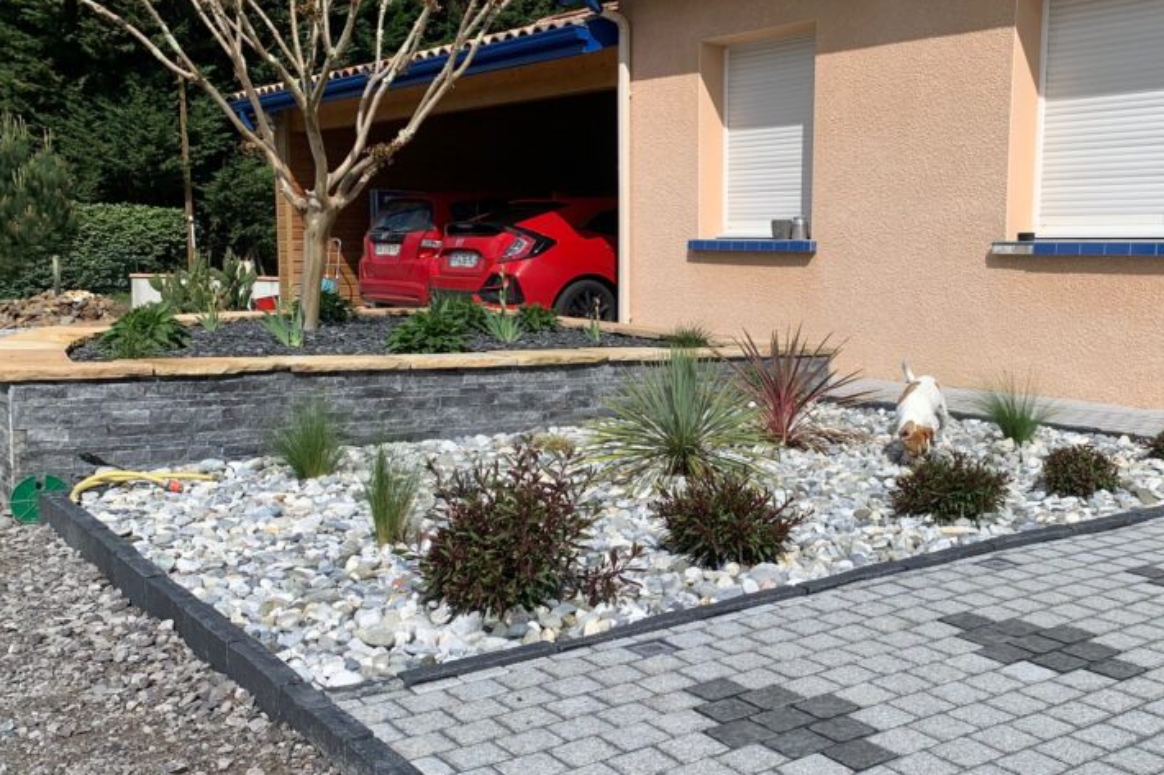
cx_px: 784
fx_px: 1261
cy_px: 423
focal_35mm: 39
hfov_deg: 48.7
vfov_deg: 34.2
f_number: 1.8
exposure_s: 1/4902
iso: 25
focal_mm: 4.25
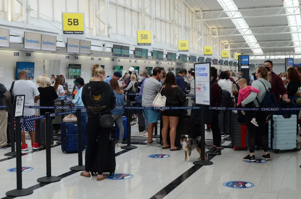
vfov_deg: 25.6
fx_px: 438
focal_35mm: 52
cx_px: 150
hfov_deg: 37.9
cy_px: 100
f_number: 4.5
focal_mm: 35
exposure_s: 1/200
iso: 640
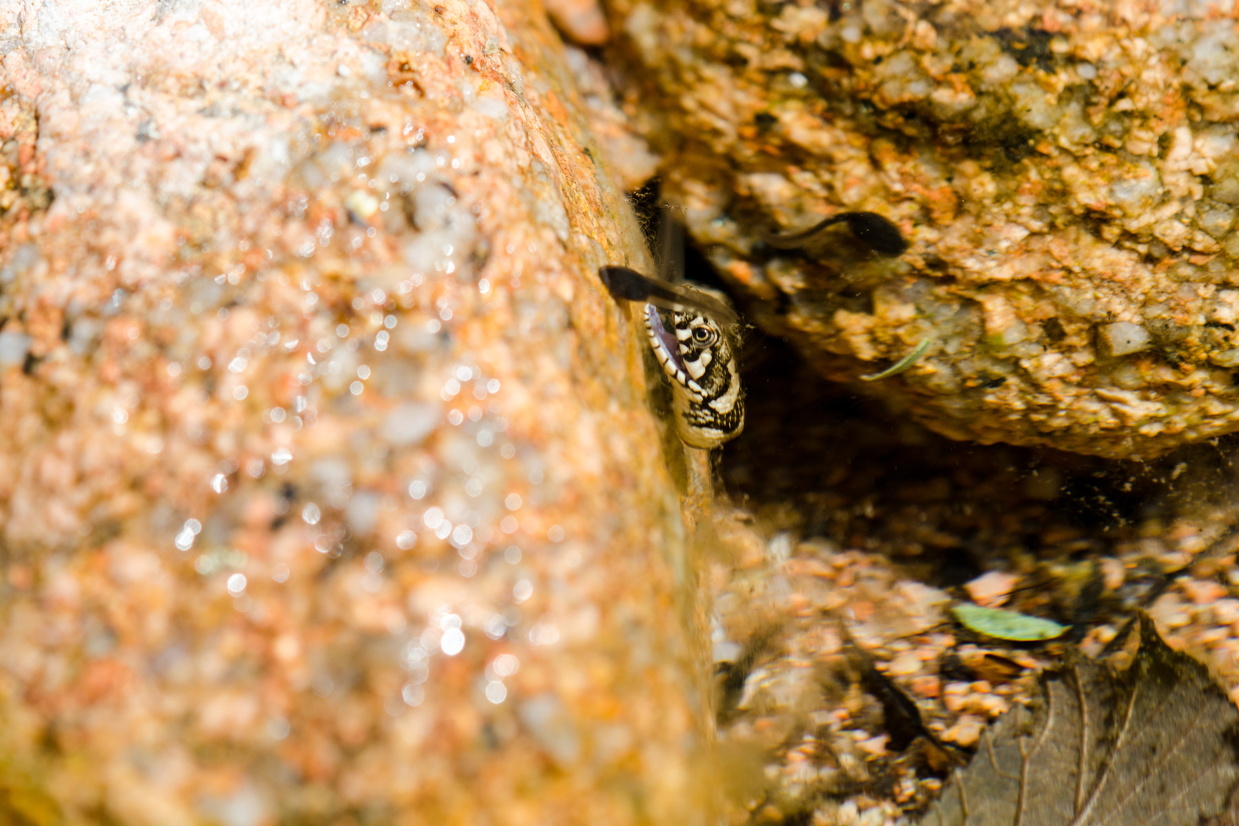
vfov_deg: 4.8
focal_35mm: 287
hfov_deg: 7.2
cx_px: 616
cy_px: 407
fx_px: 9877
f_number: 6.3
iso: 320
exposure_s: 1/640
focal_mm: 180
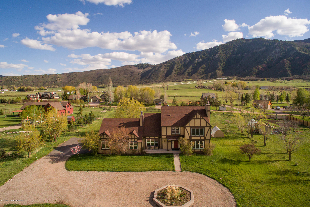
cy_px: 104
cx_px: 155
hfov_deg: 93.3
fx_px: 146
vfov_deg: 70.5
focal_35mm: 17
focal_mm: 17
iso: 400
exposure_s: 1/3
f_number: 7.1
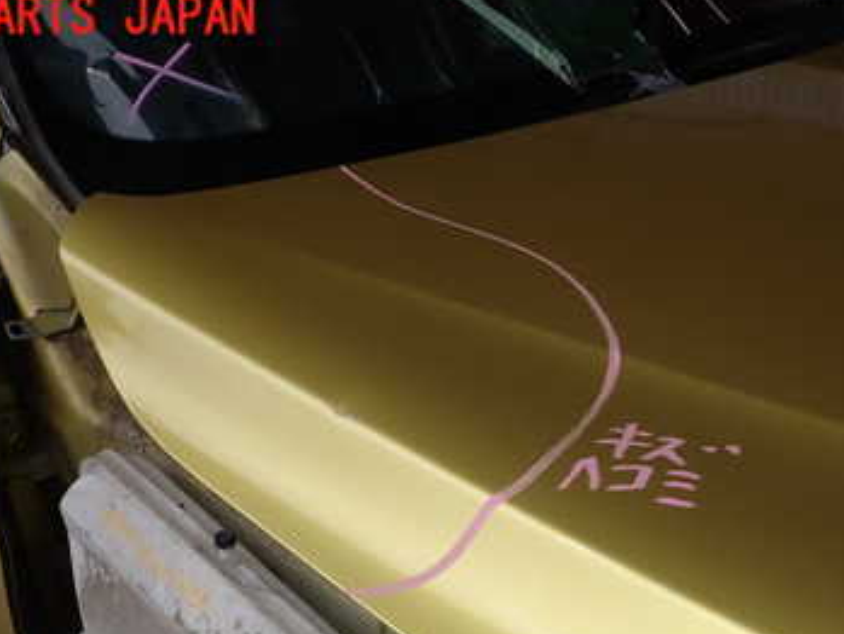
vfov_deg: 32.4
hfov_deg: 43.4
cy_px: 532
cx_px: 542
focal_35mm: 43
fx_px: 1049
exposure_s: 1/800
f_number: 2.8
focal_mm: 4.5
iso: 100
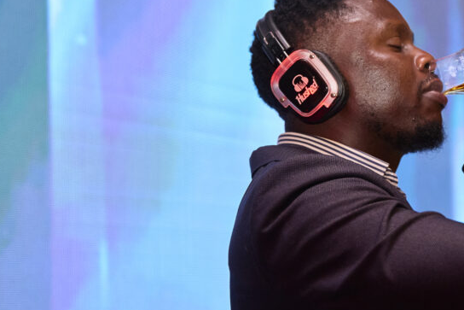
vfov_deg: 14.3
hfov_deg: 20.8
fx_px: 1238
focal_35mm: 96
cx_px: 424
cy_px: 129
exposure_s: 1/125
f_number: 2.8
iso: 4000
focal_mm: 51
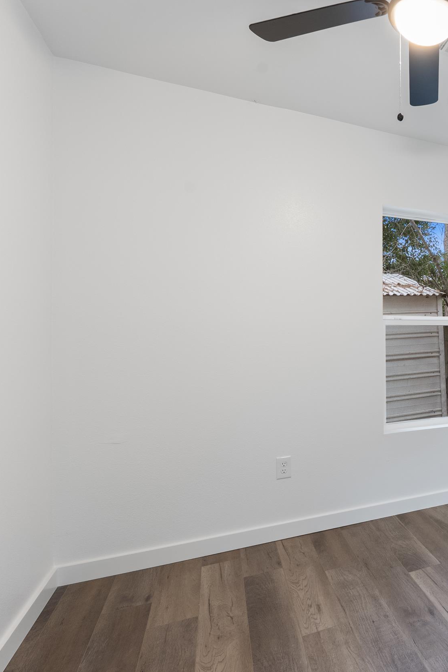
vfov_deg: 73.7
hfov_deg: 43.6
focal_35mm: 24
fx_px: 448
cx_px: 469
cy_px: 336
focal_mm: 16
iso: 640
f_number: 9
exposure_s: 1/1.25
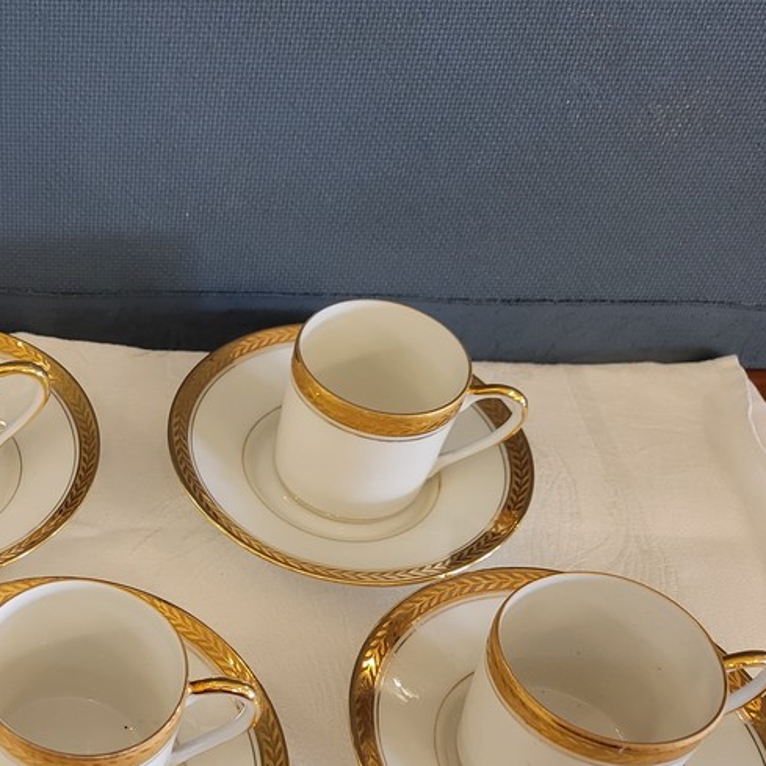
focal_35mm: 47
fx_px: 1177
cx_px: 33
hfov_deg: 33.5
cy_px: 482
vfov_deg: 35.8
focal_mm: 5.4
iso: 320
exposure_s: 1/50
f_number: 1.8
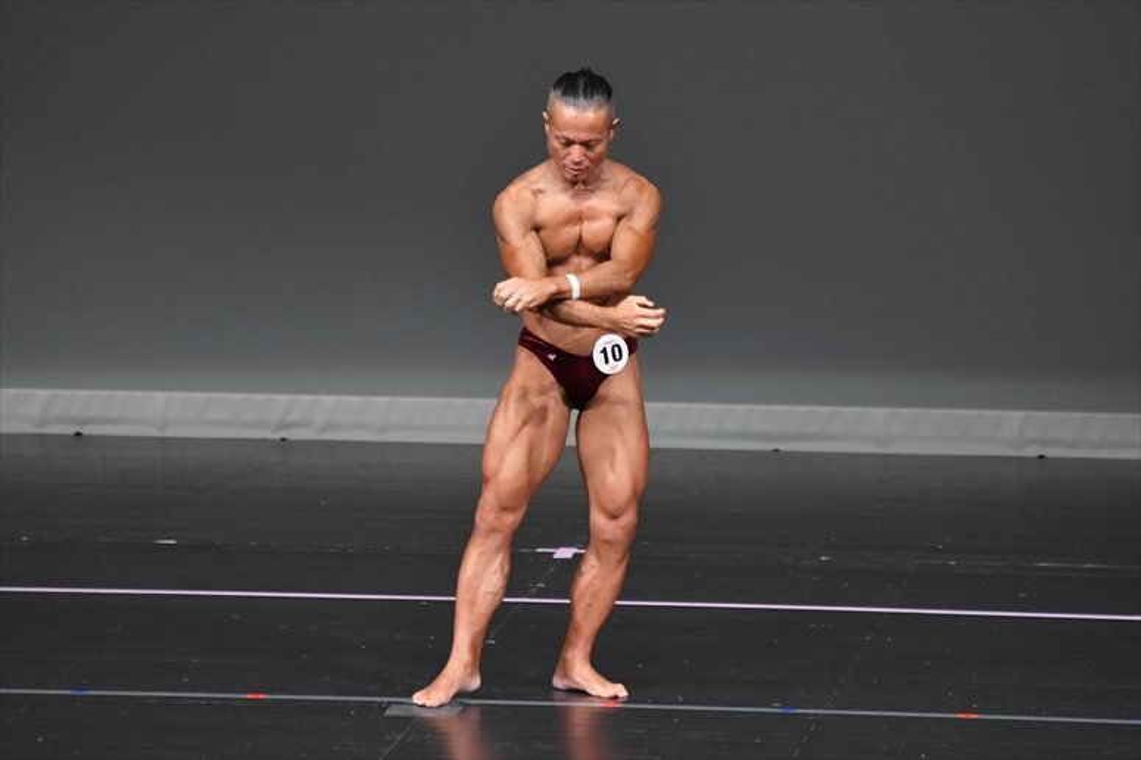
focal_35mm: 375
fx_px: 11880
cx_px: 570
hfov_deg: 5.5
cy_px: 380
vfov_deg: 3.7
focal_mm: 250
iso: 4000
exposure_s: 1/400
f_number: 5.6
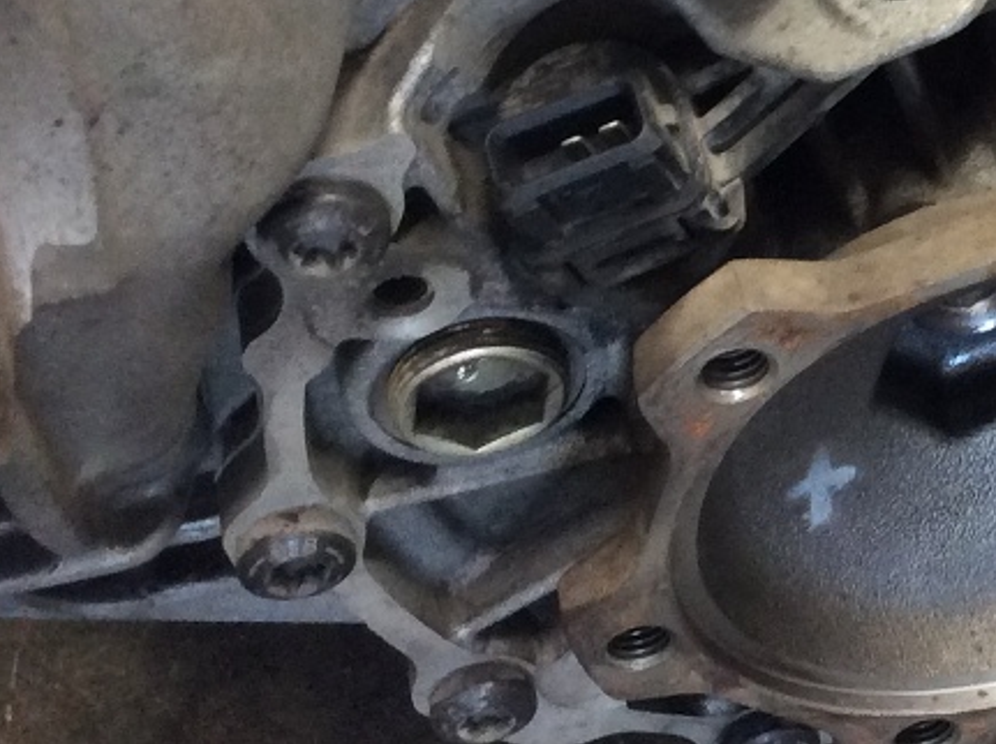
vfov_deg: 15.1
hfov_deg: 19.8
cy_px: -69
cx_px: 1098
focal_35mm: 95
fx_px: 2730
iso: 125
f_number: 2.4
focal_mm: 3.3
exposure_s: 1/24
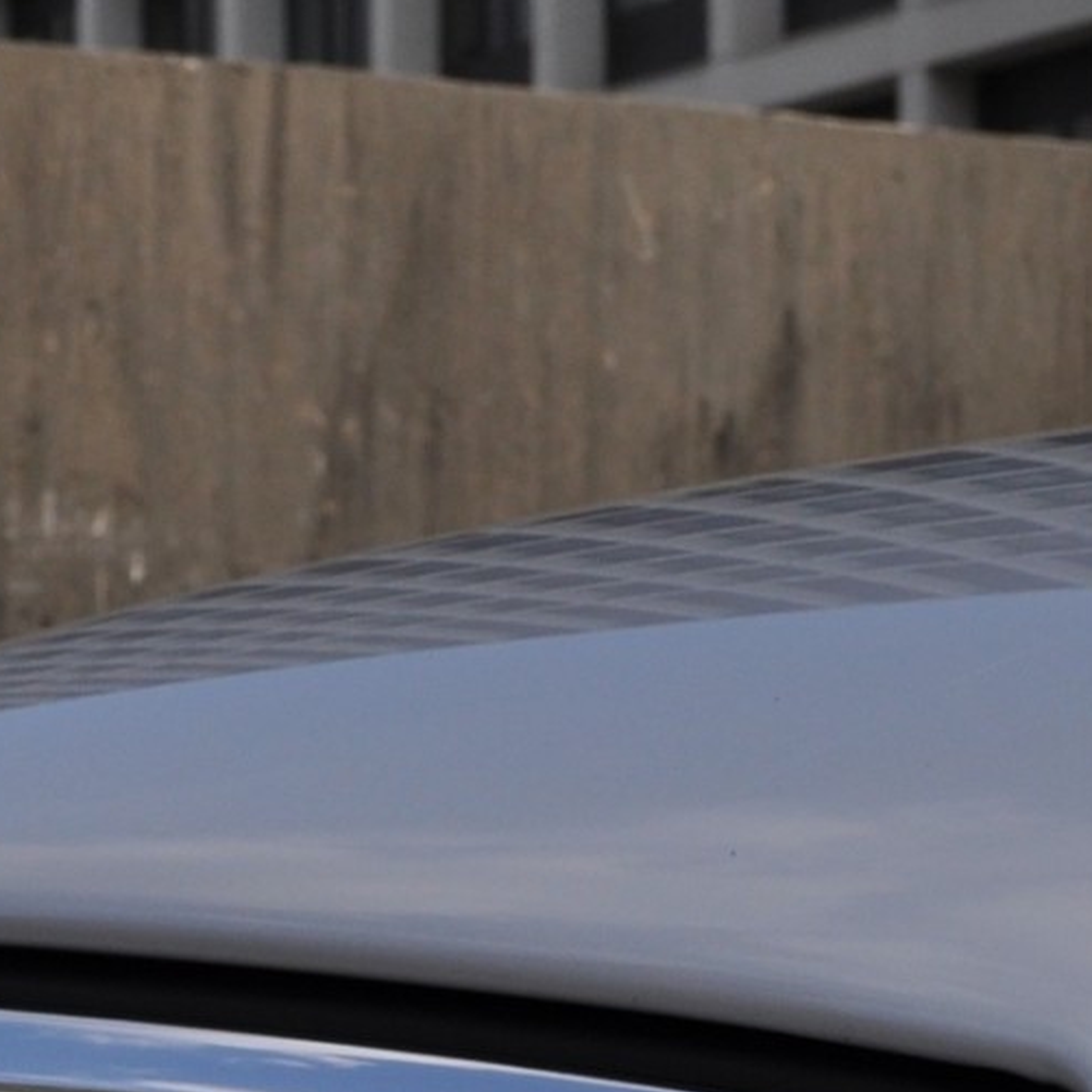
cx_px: -166
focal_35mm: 184
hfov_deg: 9.4
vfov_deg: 9.2
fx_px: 6571
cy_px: 1706
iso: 200
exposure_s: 1/400
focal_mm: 29
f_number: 10
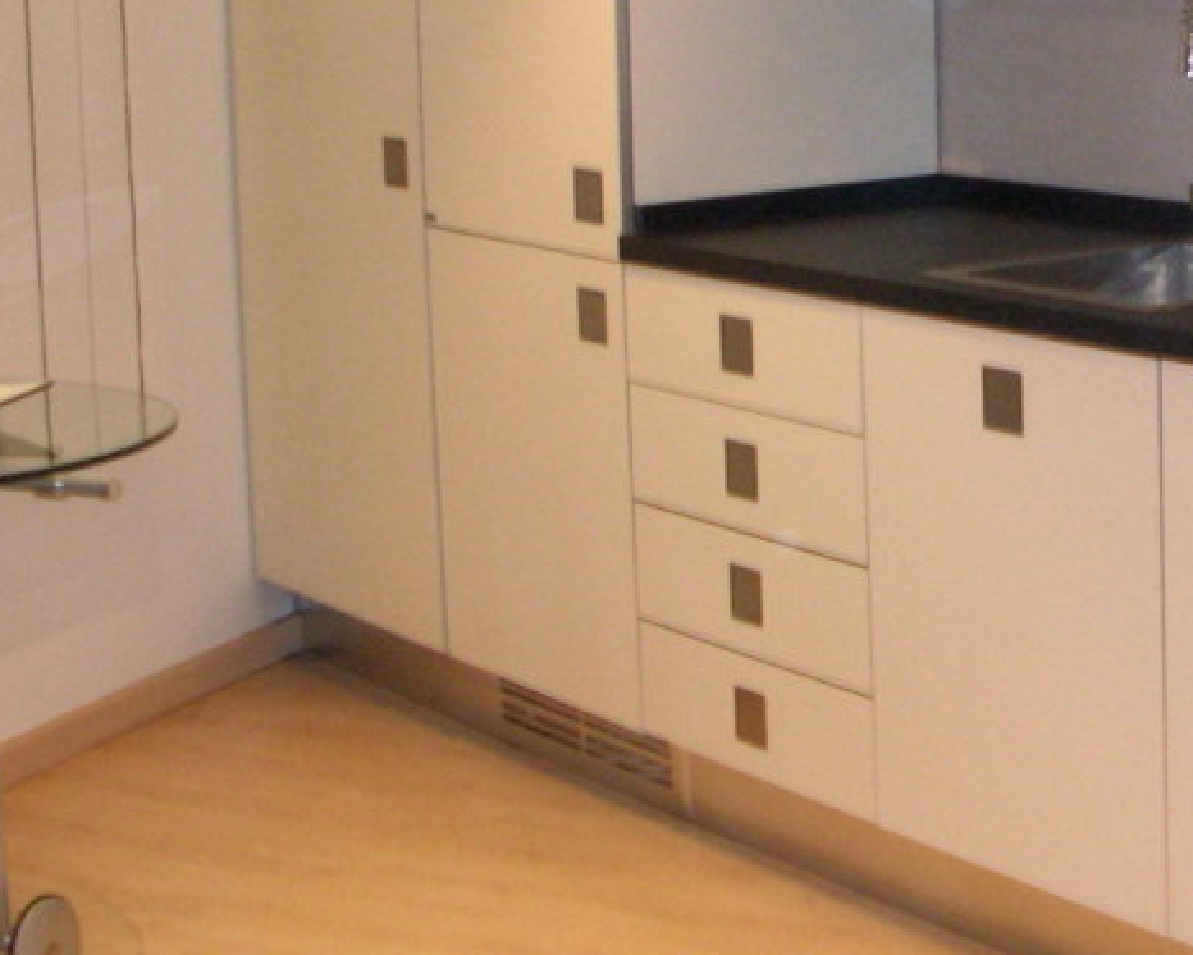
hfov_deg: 21.1
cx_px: 1149
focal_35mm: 88
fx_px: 3108
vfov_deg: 17.2
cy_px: 79
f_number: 3
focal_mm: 5.8
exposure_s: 1/14.1
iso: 200
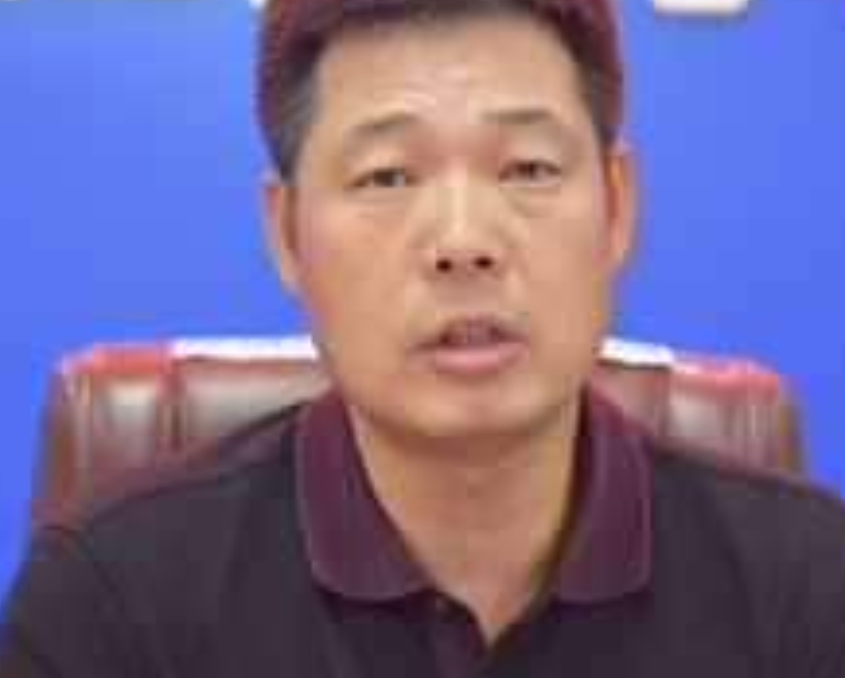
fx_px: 5682
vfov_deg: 6.8
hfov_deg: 8.5
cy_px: 286
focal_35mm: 227
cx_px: 459
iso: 6400
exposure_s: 1/50
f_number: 4
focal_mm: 75
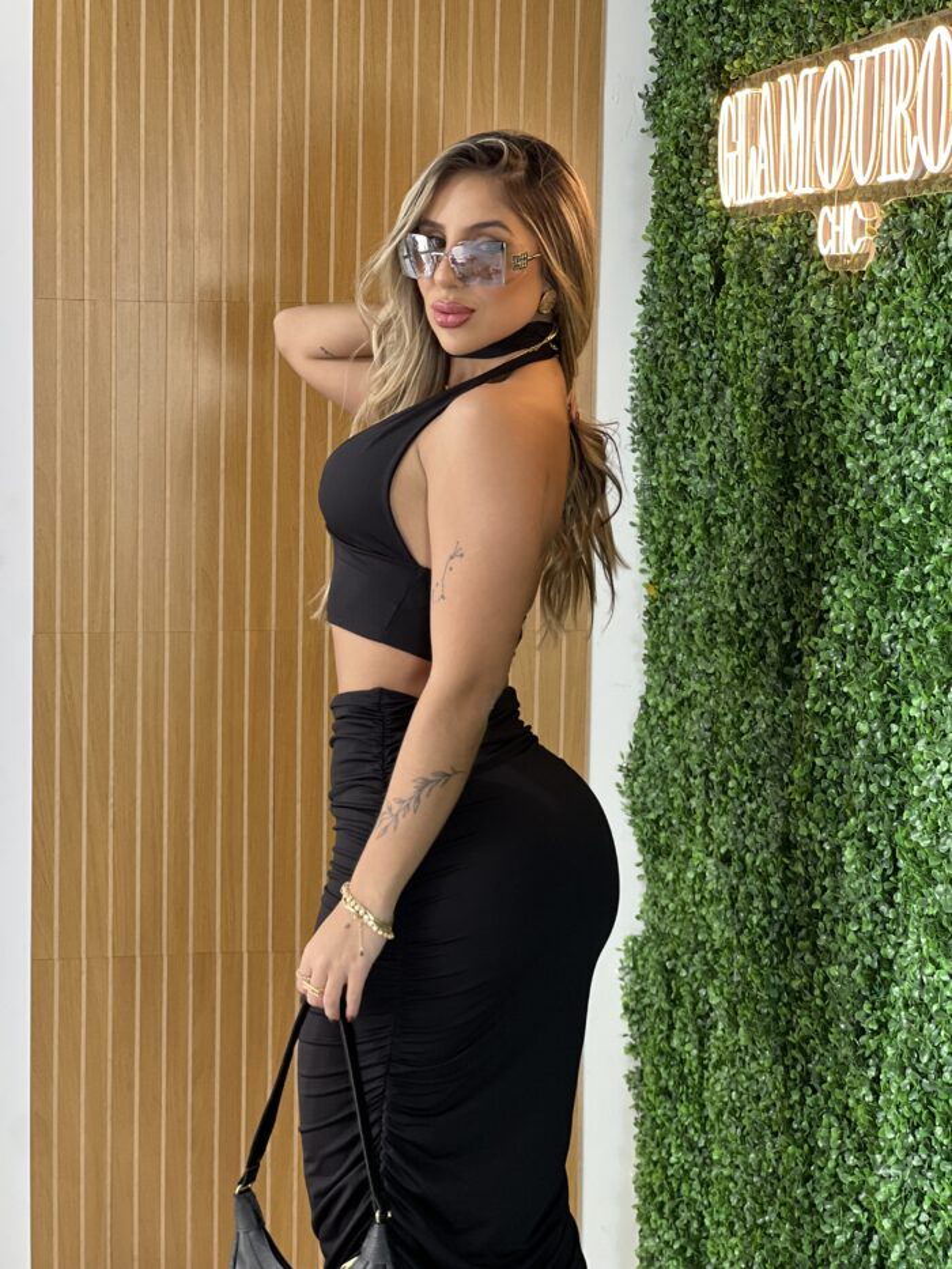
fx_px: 2823
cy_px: 634
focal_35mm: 77
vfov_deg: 25.3
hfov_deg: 19.1
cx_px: 476
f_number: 2.8
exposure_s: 1/120
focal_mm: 9
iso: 160
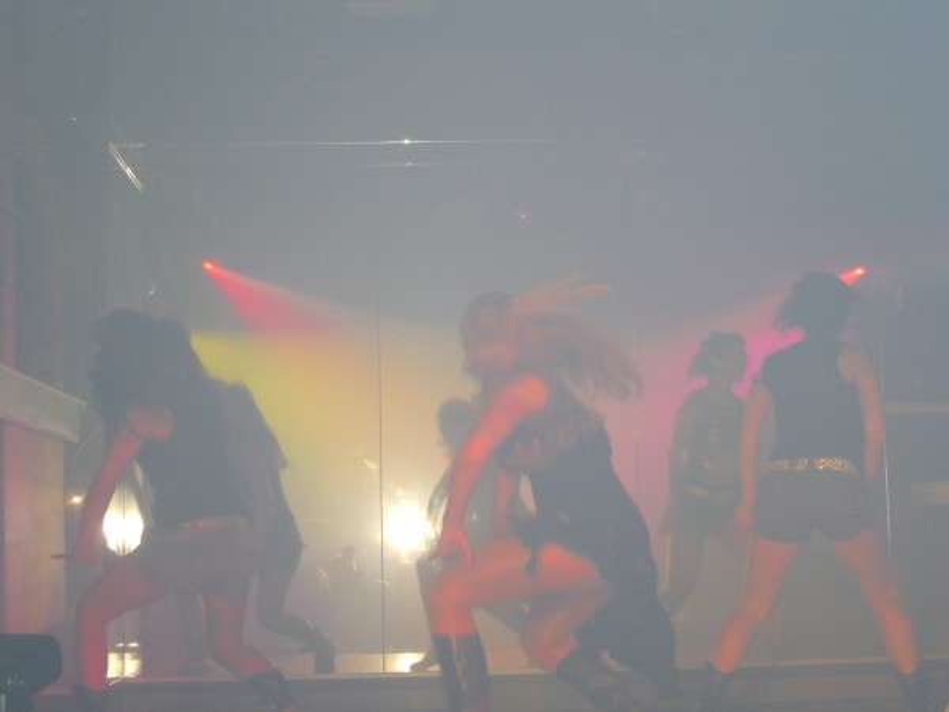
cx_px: 474
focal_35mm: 57
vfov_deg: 25.7
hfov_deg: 33.8
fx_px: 1563
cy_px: 356
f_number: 3.6
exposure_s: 1/60
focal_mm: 11.8
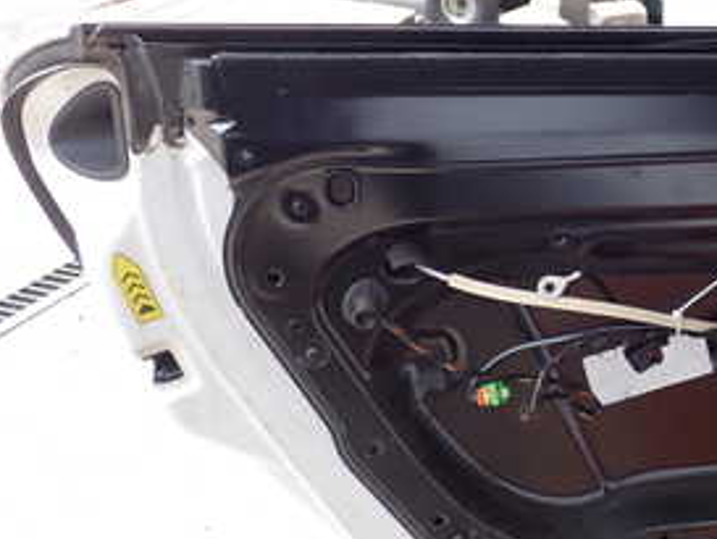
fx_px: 1368
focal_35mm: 66
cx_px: 720
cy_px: 247
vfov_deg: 22.3
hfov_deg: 27.6
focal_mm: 5.4
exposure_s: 1/125
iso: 100
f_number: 3.2
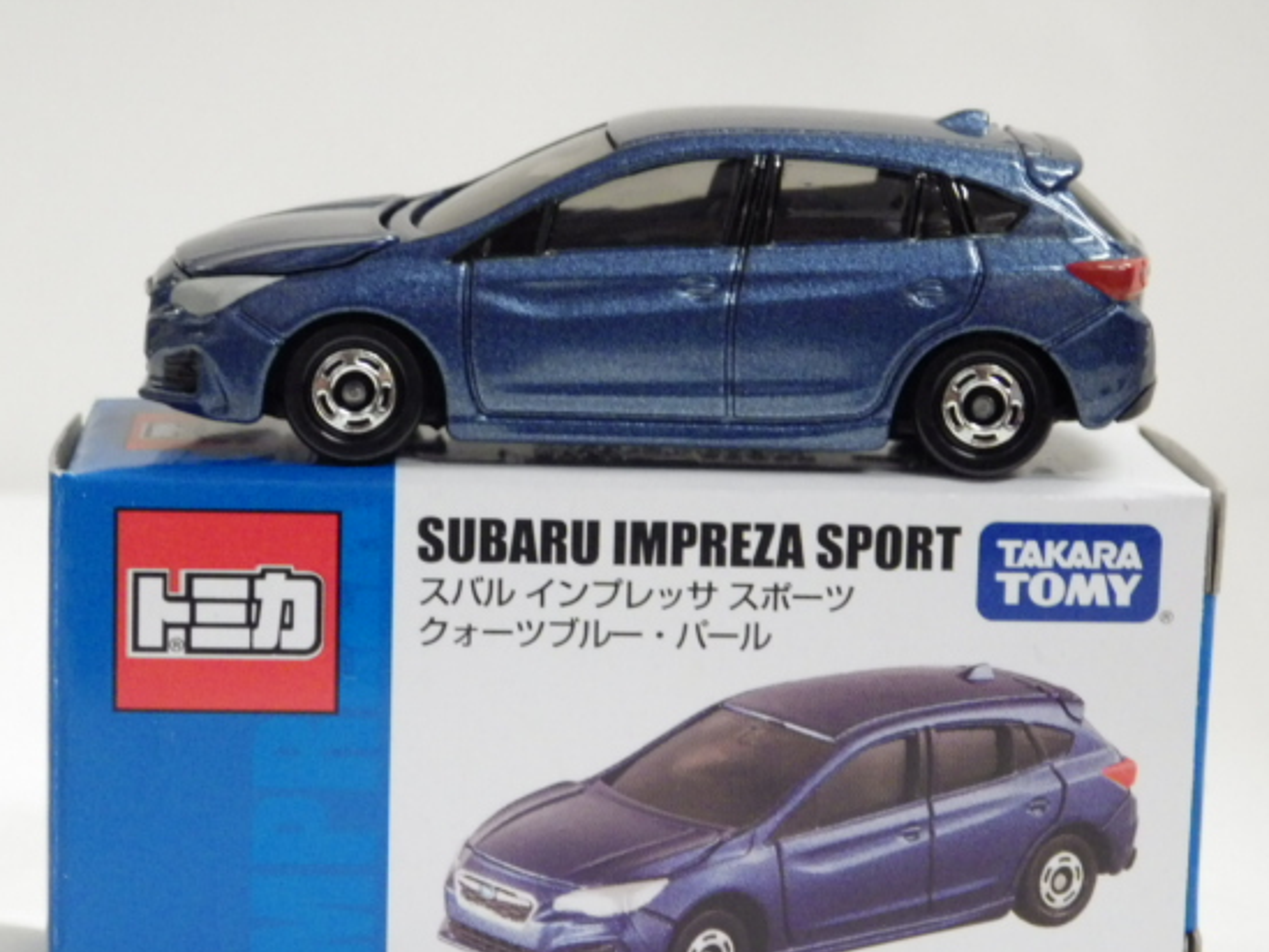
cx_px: 589
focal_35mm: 120
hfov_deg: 16.4
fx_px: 4400
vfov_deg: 12.4
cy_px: 522
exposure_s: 1/30
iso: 800
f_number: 4.6
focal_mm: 18.4
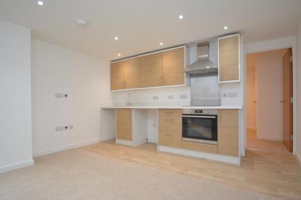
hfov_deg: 90.0
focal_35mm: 18
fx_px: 150
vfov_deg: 67.3
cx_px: 150
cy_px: 100
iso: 320
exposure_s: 1/60
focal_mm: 12
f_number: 4
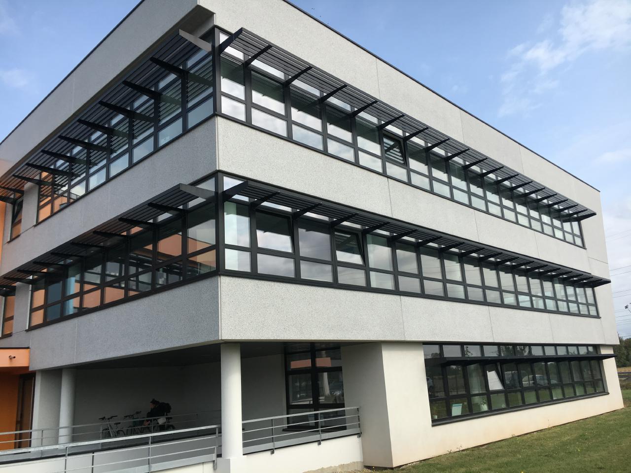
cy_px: 236
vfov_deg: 48.2
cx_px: 316
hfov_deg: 61.7
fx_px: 529
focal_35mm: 29
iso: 25
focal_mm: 4.15
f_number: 2.2
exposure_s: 1/1304
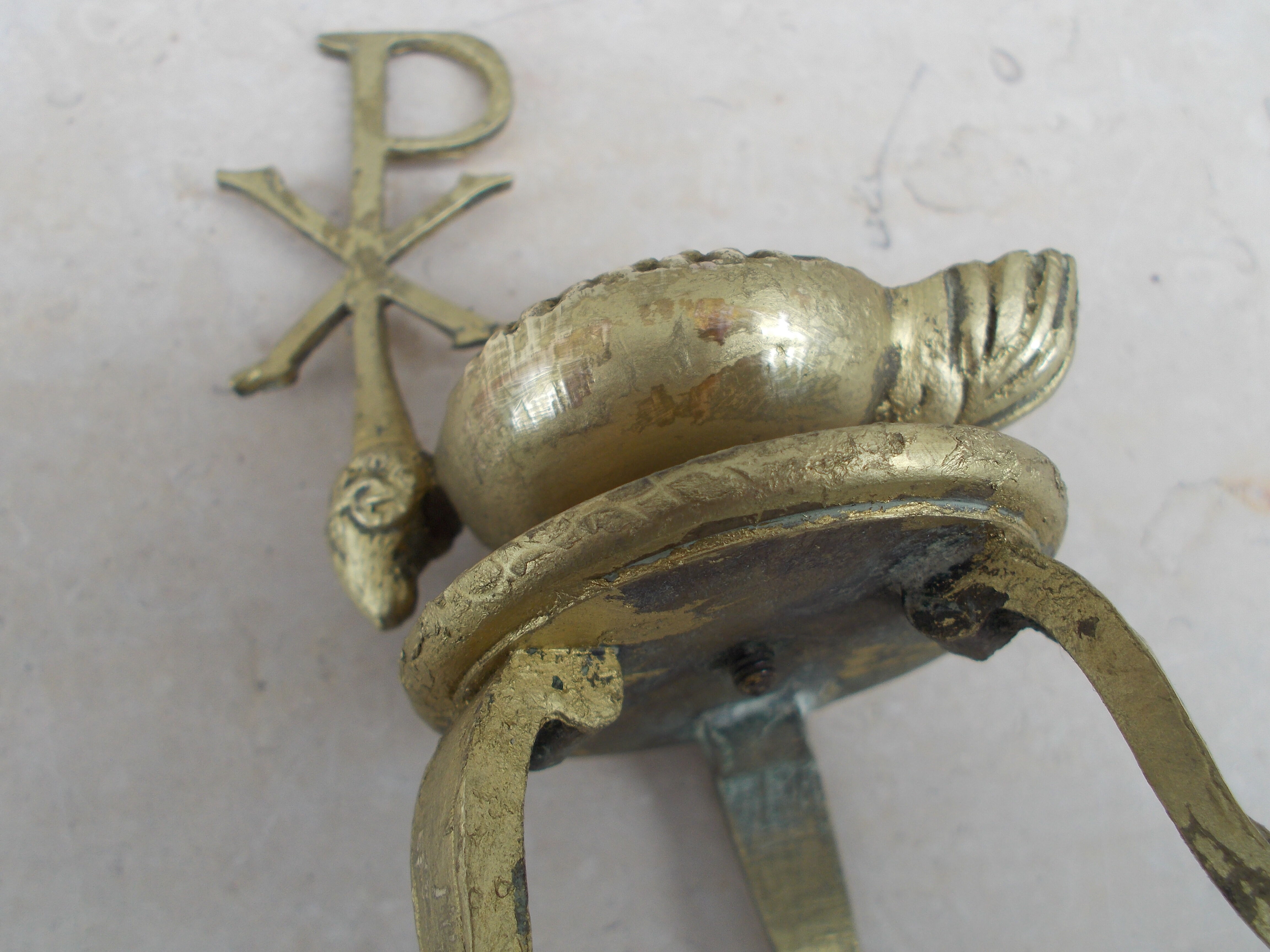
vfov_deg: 46.8
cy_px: 476
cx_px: 635
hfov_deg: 60.0
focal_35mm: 30
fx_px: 1101
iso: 80
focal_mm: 5.3
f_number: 3.4
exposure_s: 1/125
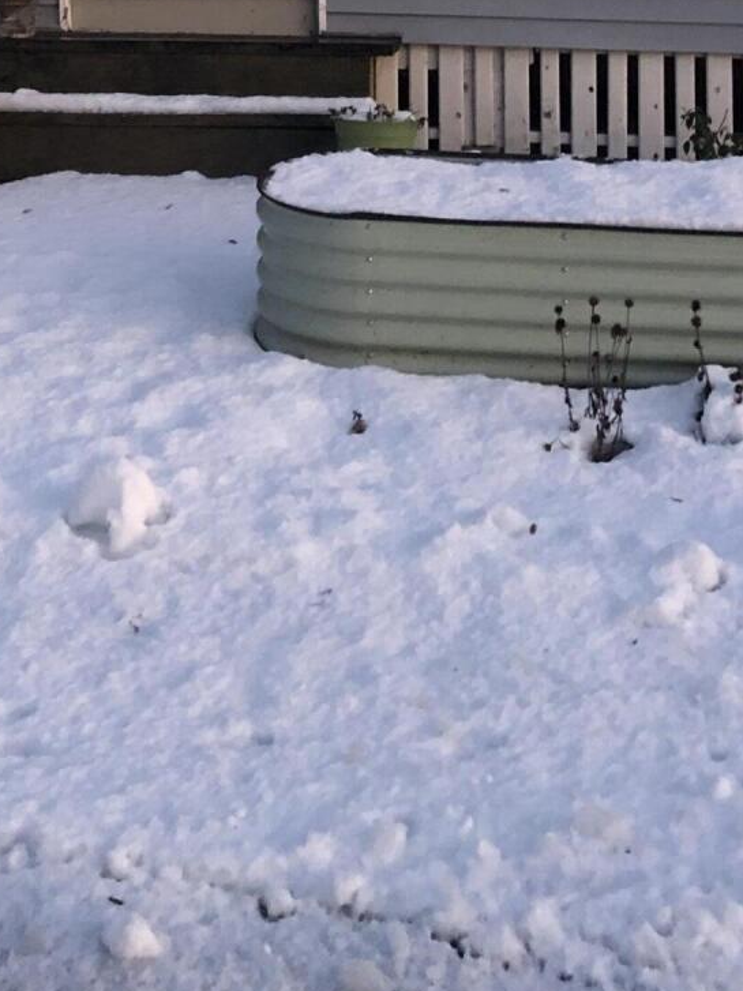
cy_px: -333
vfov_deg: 22.4
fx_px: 2204
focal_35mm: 77
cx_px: 305
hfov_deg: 19.1
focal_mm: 4
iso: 80
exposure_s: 1/6
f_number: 1.8
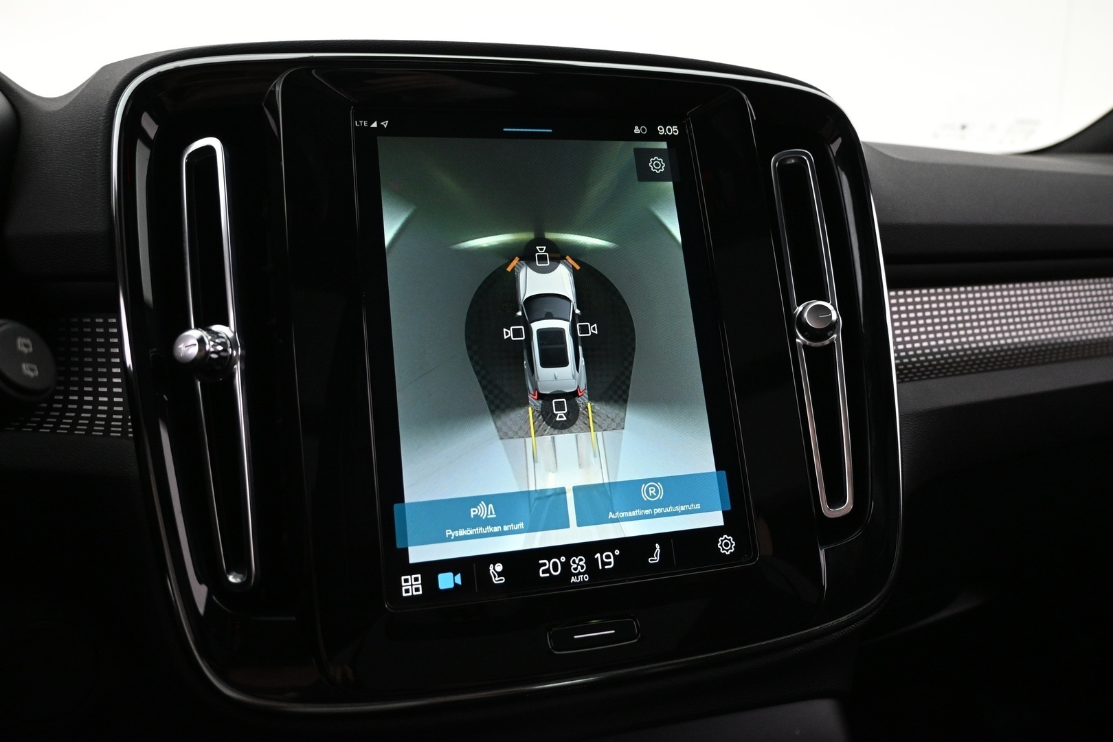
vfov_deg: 49.1
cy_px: 371
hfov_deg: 68.9
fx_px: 811
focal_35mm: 26
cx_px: 556
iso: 1600
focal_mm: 17.5
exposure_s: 1/50
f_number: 3.5
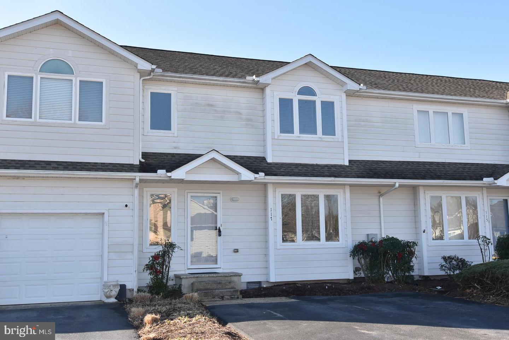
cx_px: 254
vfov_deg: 35.5
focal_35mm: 38
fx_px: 531
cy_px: 170
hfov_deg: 51.3
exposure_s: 1/200
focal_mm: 25
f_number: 13
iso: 400
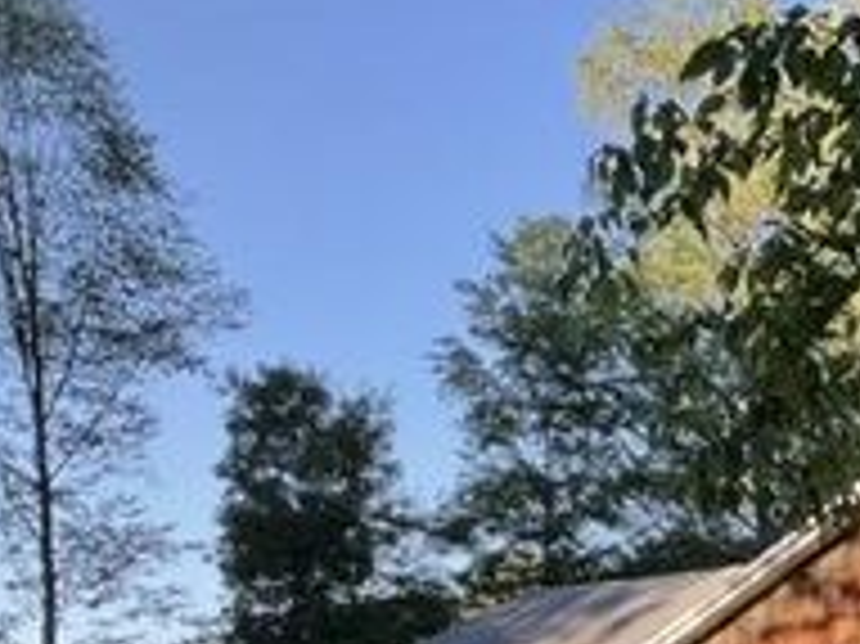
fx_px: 1887
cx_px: 946
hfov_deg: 24.0
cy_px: 799
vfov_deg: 18.2
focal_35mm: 76
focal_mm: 3
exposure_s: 1/307
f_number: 1.8
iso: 16
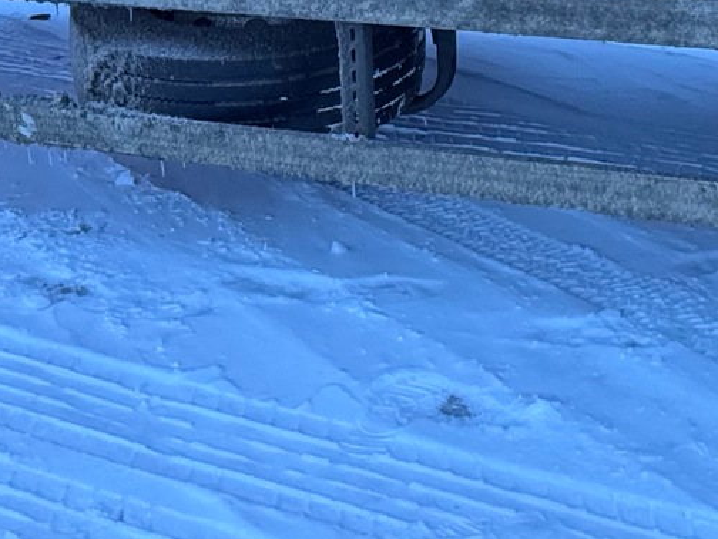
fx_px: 1162
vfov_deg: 25.6
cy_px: 107
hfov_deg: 34.3
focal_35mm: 56
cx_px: 333
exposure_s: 1/99
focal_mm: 2.22
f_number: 2.2
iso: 320
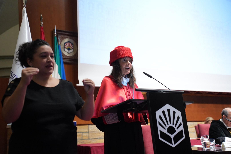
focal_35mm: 48
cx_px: 116
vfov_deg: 28.1
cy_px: 77
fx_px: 308
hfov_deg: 41.1
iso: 3200
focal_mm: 48
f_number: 2.8
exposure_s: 1/500
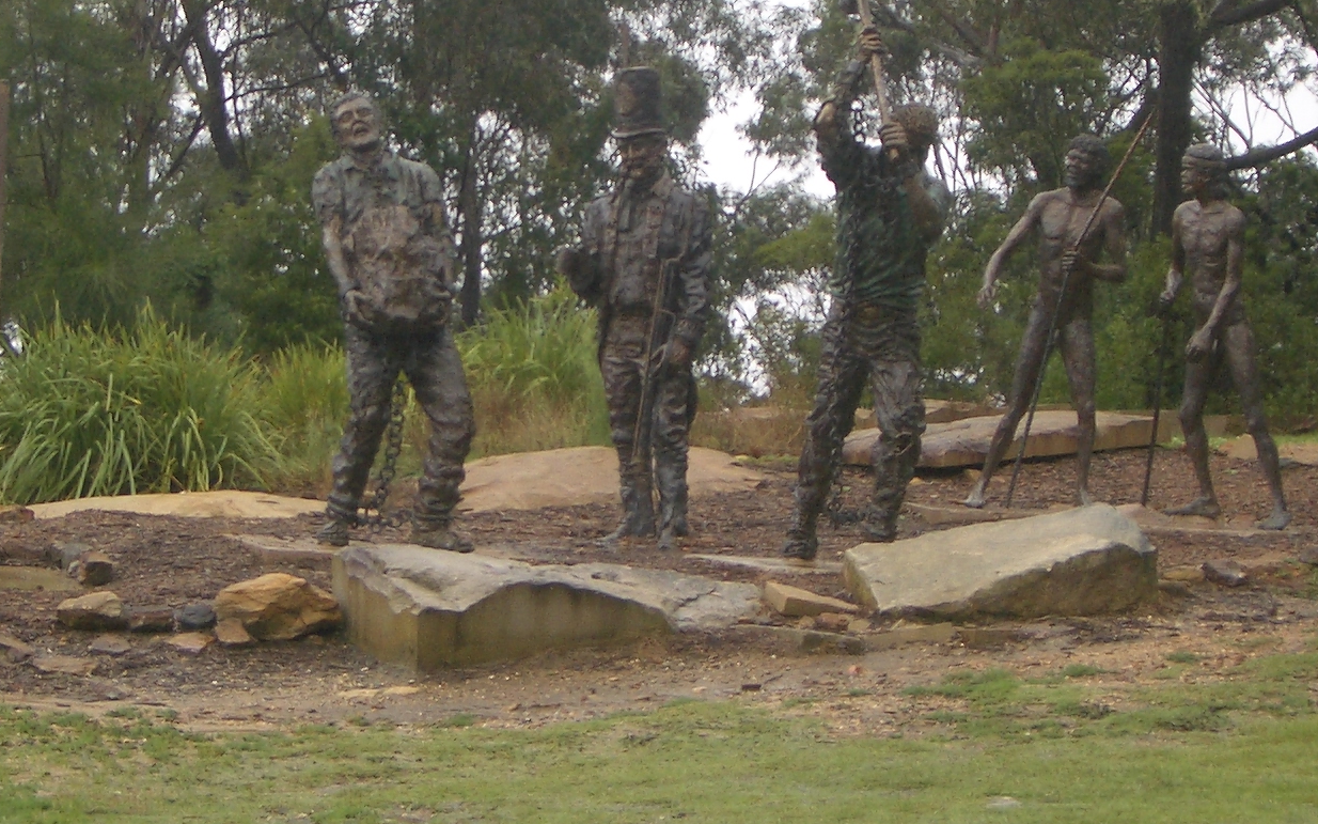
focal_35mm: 97
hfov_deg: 21.4
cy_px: 323
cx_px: 550
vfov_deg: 13.5
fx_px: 3484
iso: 50
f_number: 3.1
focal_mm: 8.2
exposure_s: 1/250
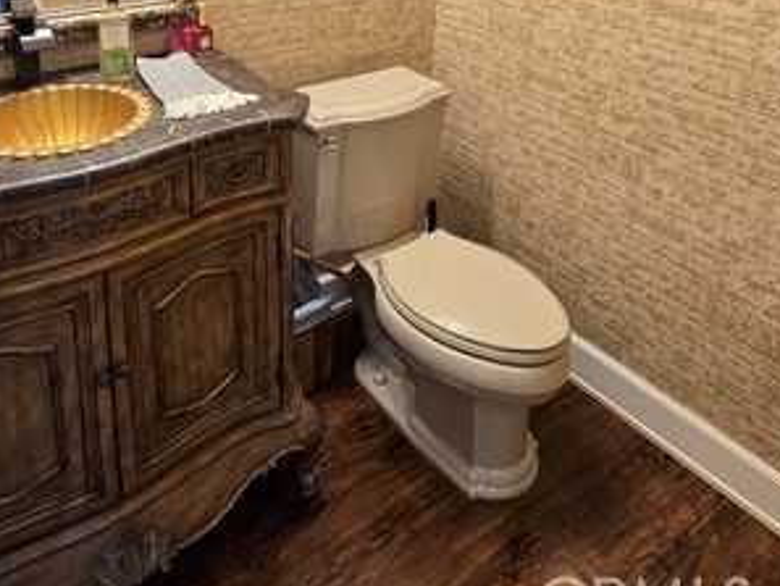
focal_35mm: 28
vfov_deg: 43.2
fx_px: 631
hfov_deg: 62.8
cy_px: 8
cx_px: 310
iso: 250
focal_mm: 2.2
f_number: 2.2
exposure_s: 1/60
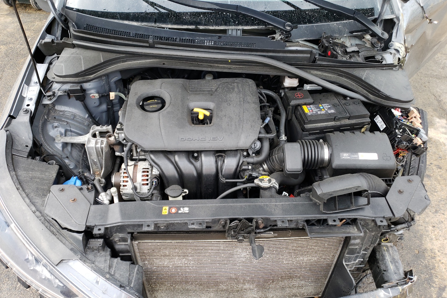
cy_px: 152
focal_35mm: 28
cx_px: 223
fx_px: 348
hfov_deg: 65.5
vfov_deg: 46.4
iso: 50
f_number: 1.5
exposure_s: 1/147
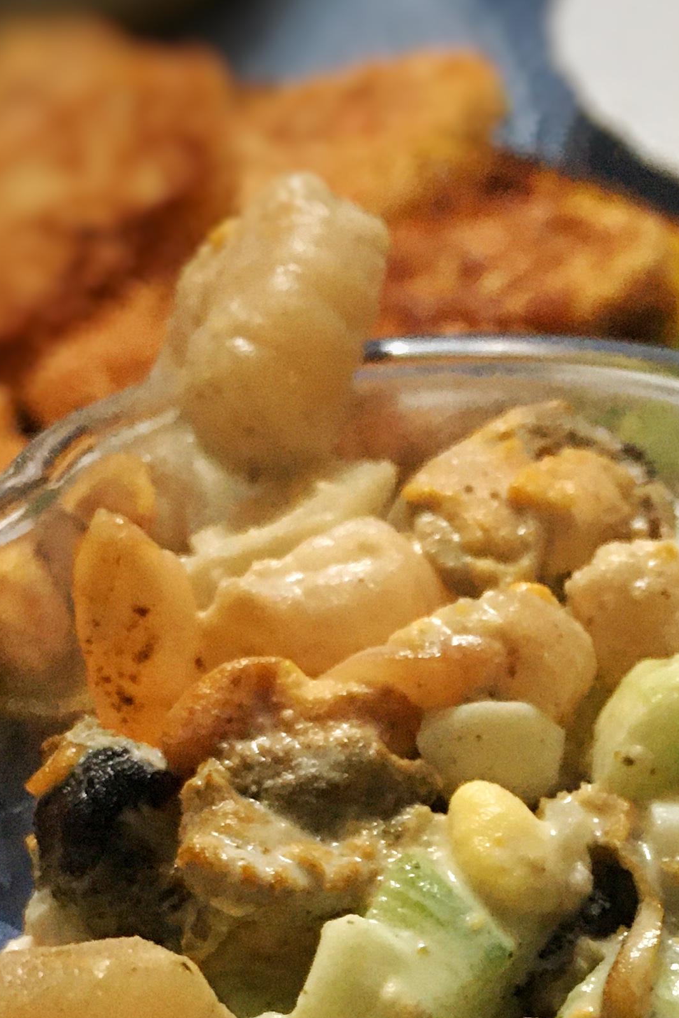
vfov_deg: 24.9
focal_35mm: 76
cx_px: 576
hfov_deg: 17.7
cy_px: 1108
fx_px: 2150
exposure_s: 1/33
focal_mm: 4.15
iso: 200
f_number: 2.2
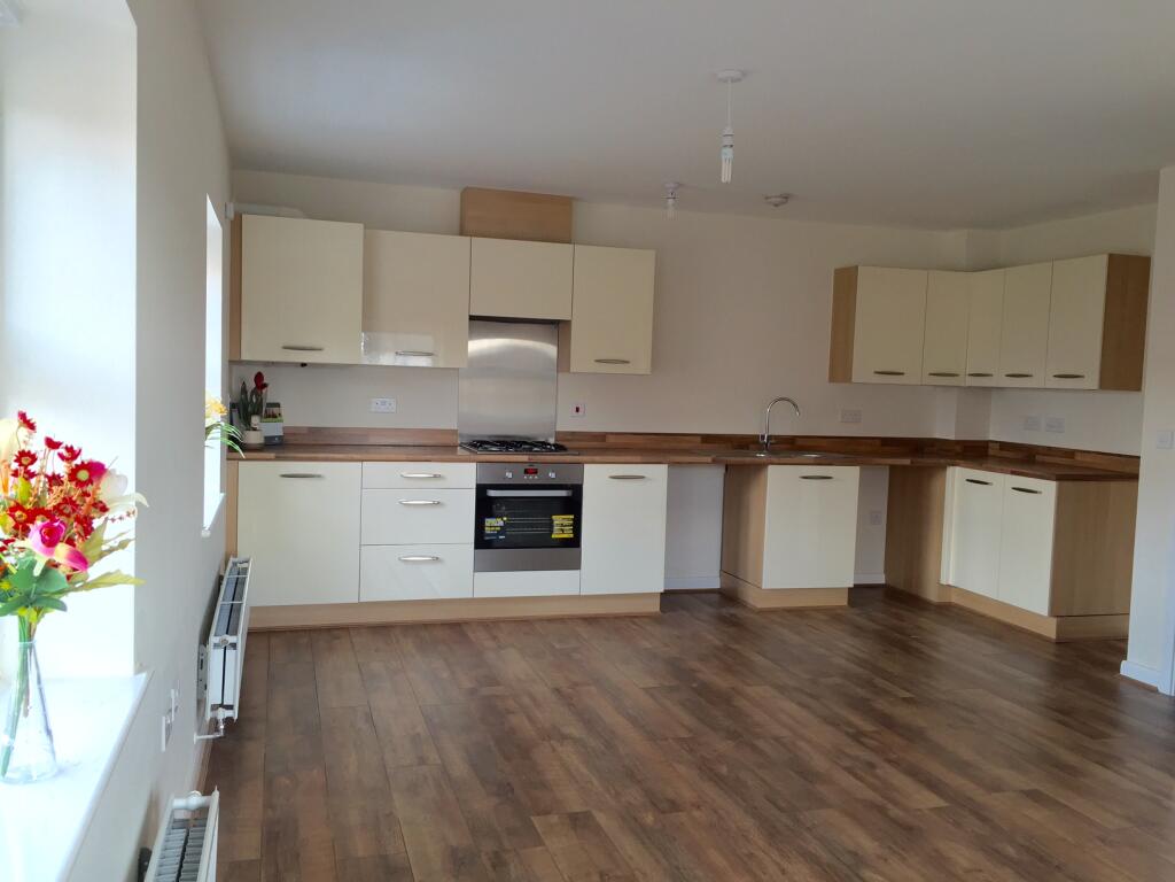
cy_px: 441
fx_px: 984
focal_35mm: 29
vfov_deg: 48.2
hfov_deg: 61.7
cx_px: 588
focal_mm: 4.15
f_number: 2.2
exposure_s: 1/33
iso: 50
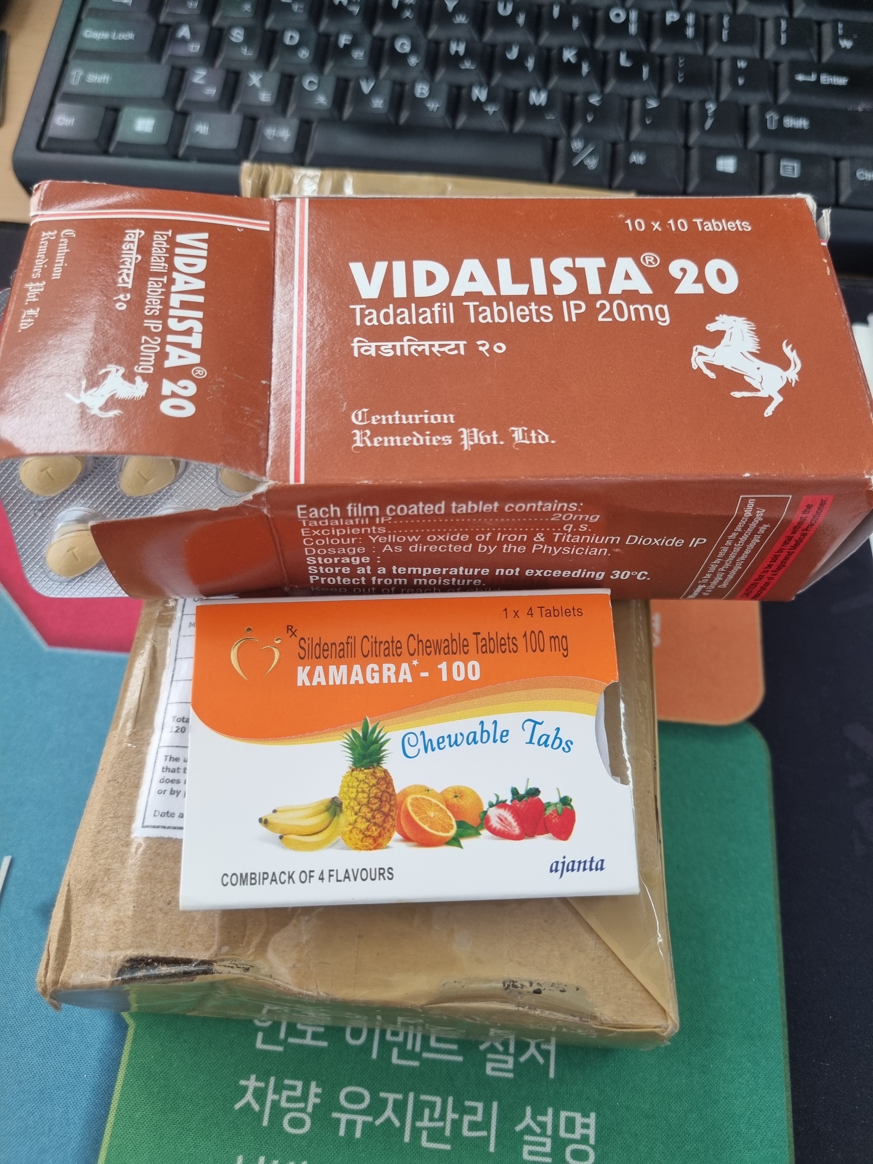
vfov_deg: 67.3
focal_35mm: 26
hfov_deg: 53.1
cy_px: 582
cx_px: 436
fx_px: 874
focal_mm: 5.4
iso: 160
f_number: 1.8
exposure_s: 1/120
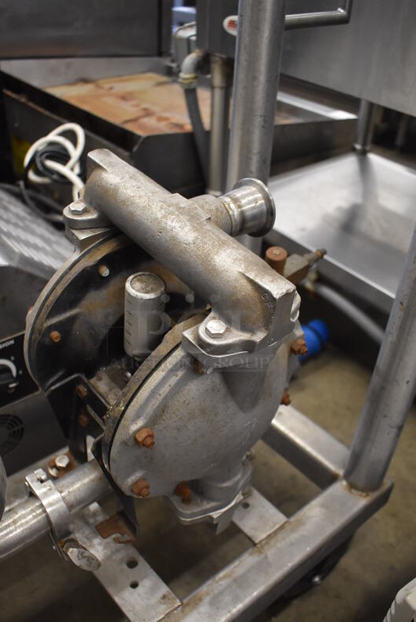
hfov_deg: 42.3
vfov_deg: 60.2
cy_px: 331
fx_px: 537
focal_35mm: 31
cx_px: 190
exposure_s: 1/125
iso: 1800
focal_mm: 18
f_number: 3.5
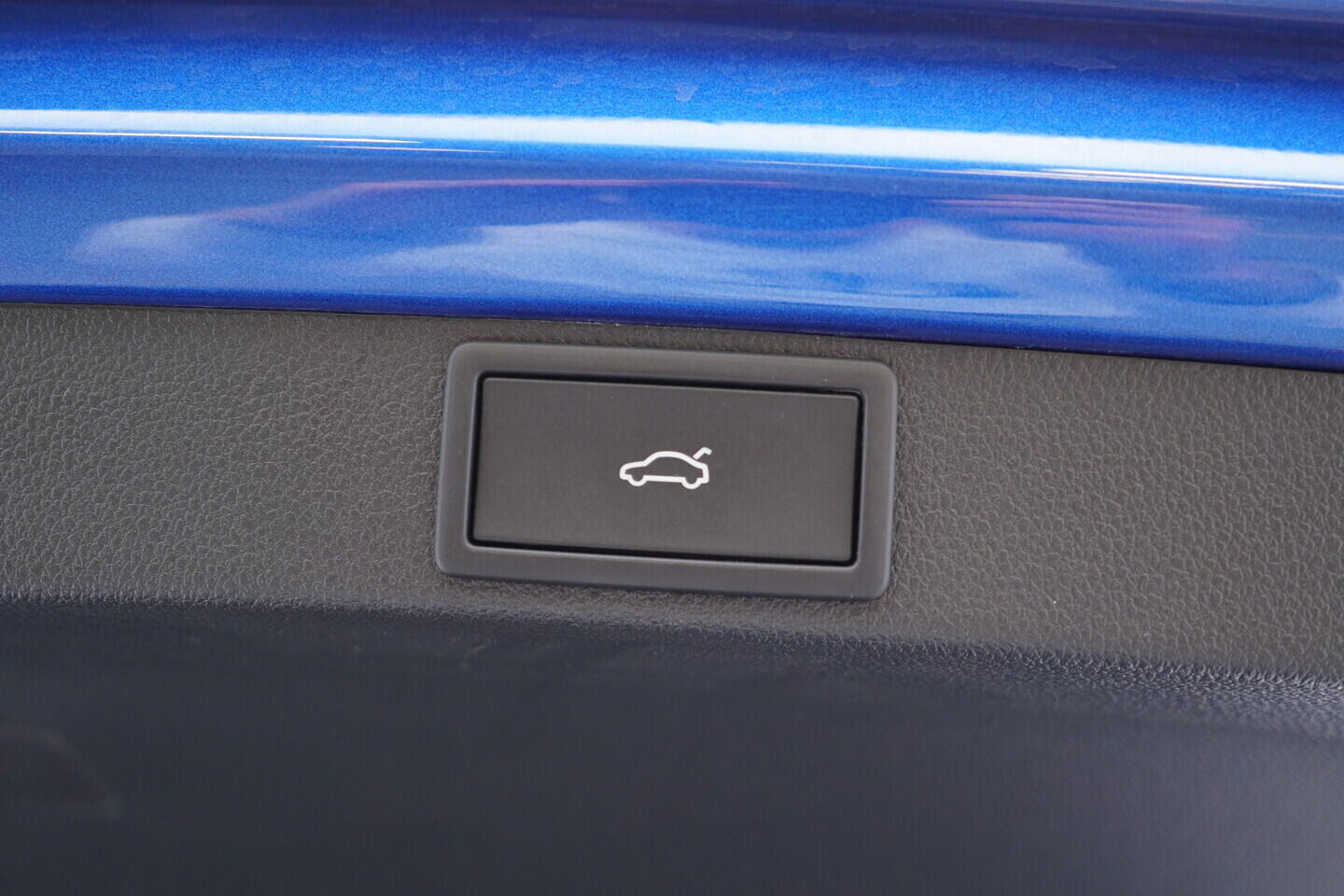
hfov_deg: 53.1
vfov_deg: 36.9
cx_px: 672
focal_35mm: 36
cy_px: 448
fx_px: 1344
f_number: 2.8
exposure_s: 1/40
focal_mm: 24
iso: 320
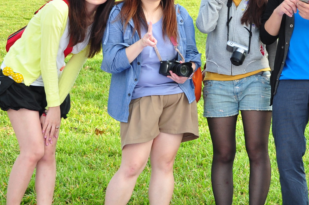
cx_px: 282
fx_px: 797
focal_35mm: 93
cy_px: 67
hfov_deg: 21.4
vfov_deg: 14.6
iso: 200
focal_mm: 28
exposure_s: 1/125
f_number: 6.3
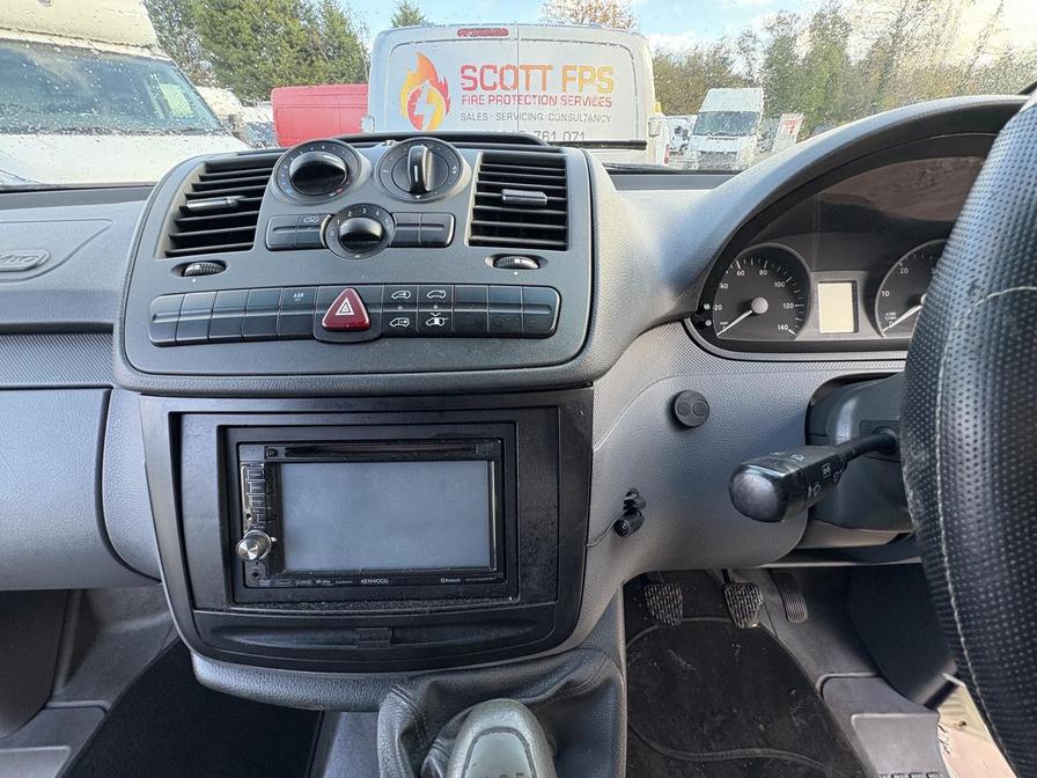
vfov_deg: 85.7
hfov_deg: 102.1
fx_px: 419
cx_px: 518
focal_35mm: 14
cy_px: 389
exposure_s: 1/99
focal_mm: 2.22
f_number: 2.2
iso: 200
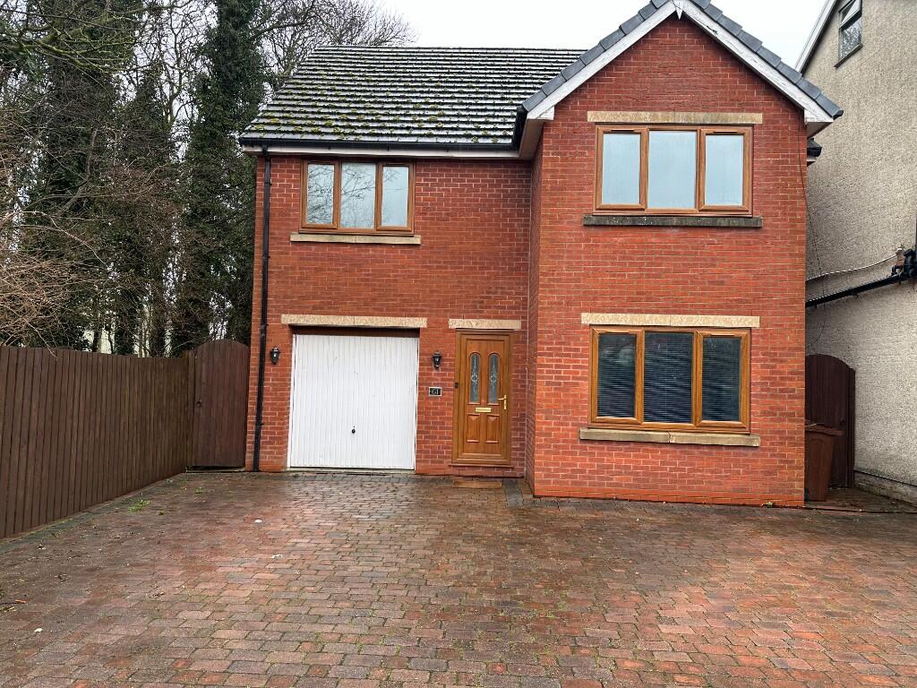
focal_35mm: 24
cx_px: 458
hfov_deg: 71.6
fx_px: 636
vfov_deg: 56.8
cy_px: 344
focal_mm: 6.86
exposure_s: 1/121
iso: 80
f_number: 1.78
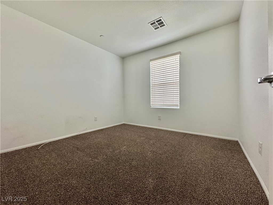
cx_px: 136
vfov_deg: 85.7
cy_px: 102
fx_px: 110
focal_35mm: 14
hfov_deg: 102.1
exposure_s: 1/60
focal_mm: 2.22
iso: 200
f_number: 2.2
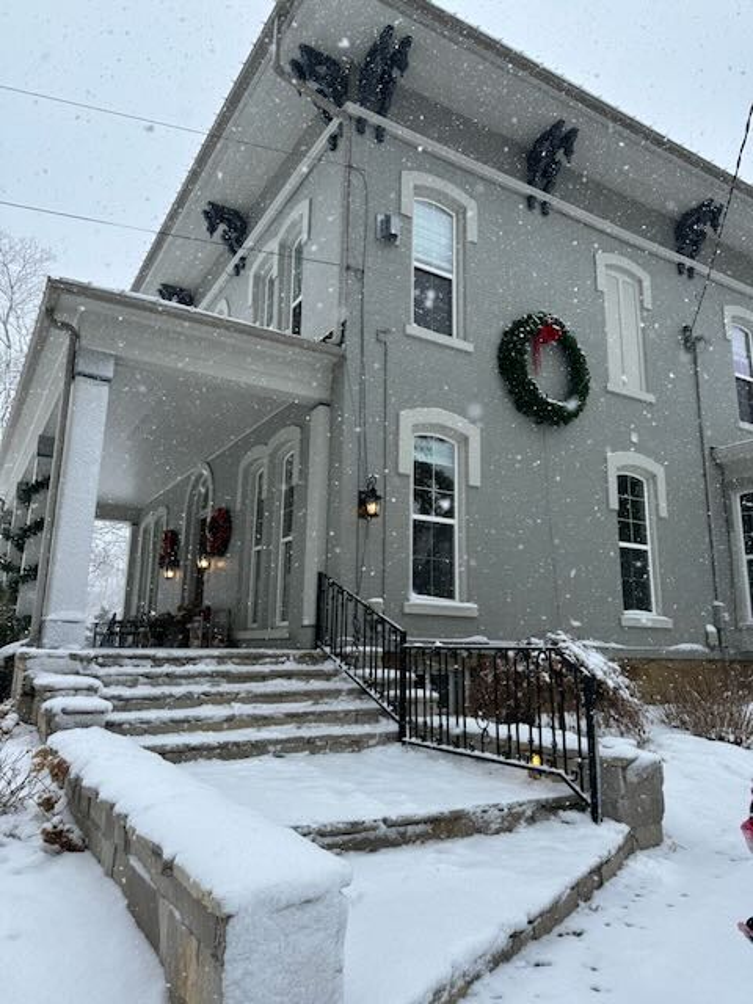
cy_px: 502
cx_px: 376
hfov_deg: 56.8
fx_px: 696
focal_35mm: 24
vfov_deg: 71.6
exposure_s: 1/1157
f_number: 1.78
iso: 80
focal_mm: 6.86
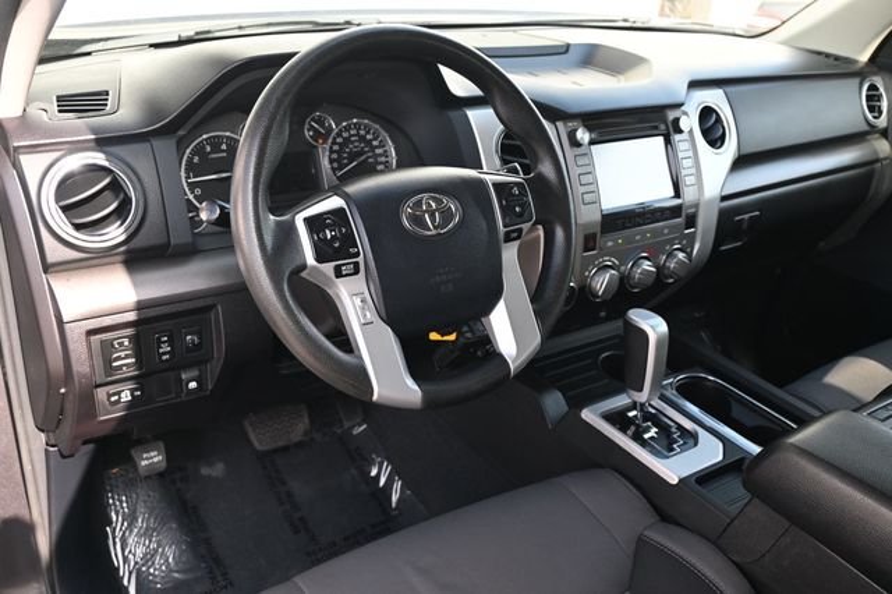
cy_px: 297
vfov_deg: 40.8
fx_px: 799
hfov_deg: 58.4
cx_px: 446
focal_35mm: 32
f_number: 4
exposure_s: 1/200
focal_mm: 21.5
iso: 400
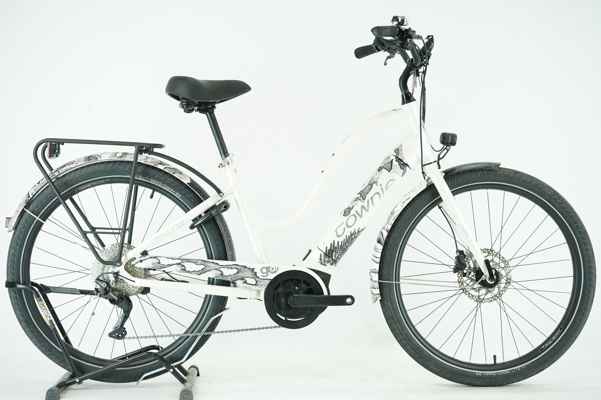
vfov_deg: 21.9
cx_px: 300
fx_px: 1035
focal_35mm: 62
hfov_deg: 32.4
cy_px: 200
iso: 3200
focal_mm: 62
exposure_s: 1/200
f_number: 7.1
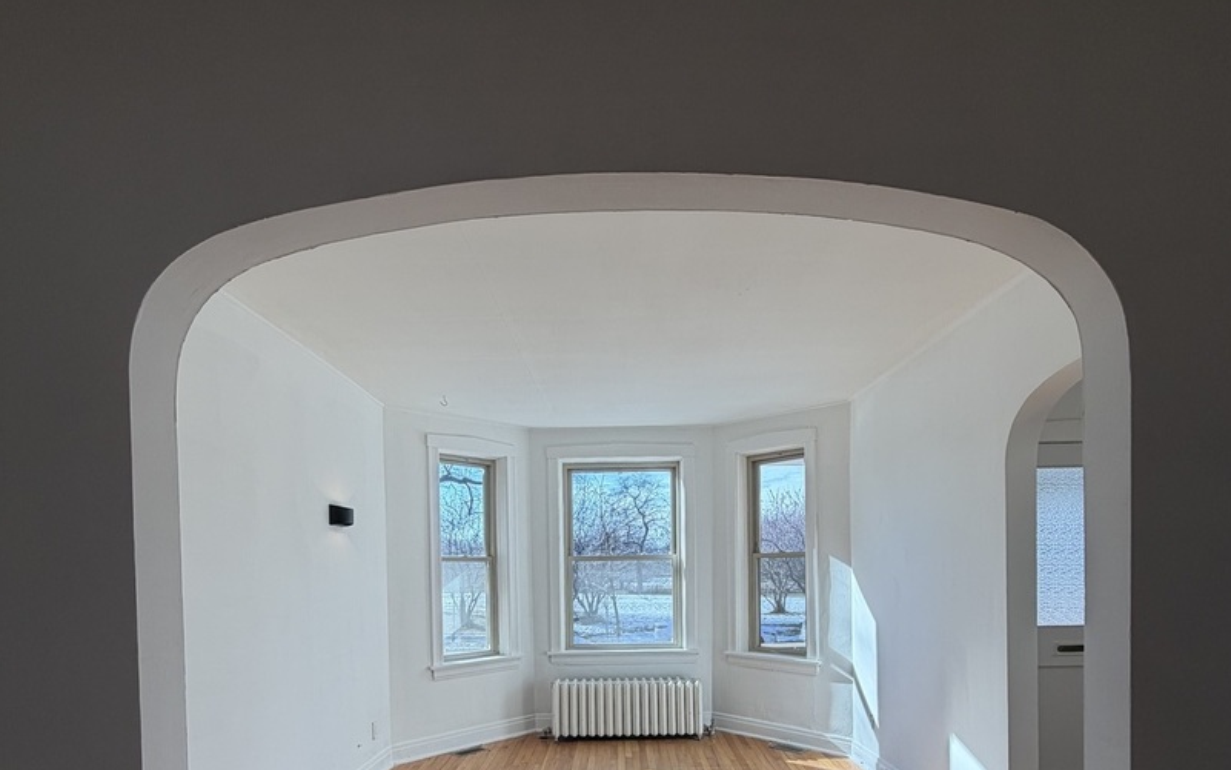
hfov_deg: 85.0
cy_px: 592
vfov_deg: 56.3
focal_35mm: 20
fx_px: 671
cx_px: 616
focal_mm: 2.22
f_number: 2.2
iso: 40
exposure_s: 1/226
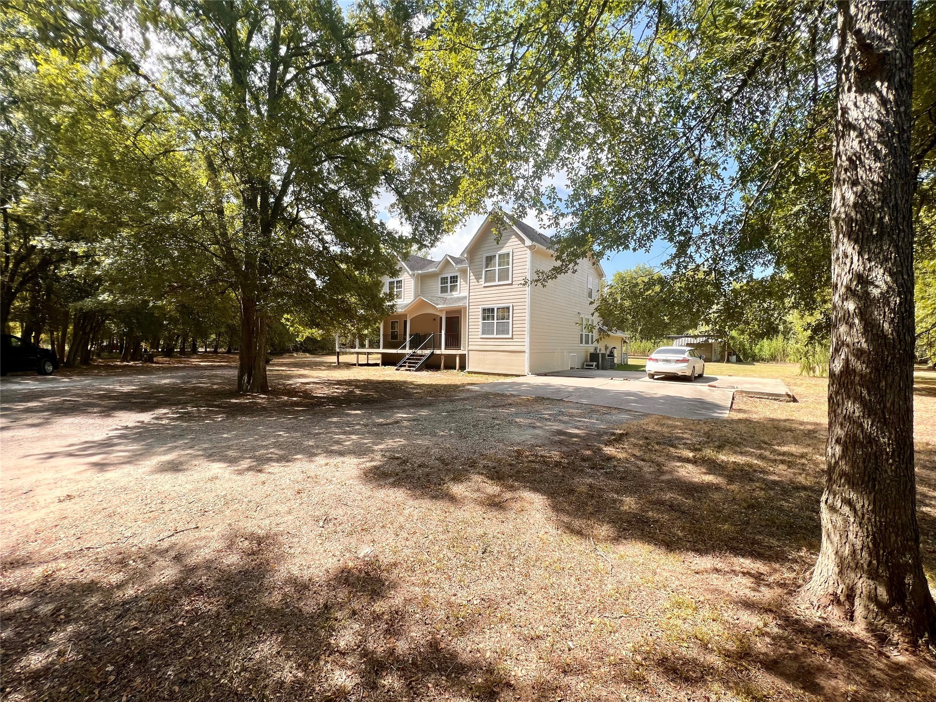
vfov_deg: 89.9
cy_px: 351
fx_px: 352
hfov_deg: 106.2
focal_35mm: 13
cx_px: 468
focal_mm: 1.57
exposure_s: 1/605
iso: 32
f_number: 1.8
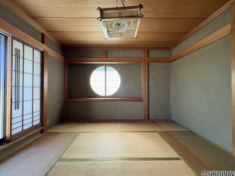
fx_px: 95
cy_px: 88
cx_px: 118
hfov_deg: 102.1
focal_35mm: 14
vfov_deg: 85.7
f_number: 2.2
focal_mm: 2.22
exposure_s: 1/103
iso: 125
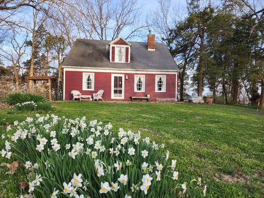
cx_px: 132
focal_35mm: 23
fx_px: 175
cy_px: 99
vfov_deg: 58.9
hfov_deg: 73.9
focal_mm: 6.4
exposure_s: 1/223
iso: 12
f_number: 1.8
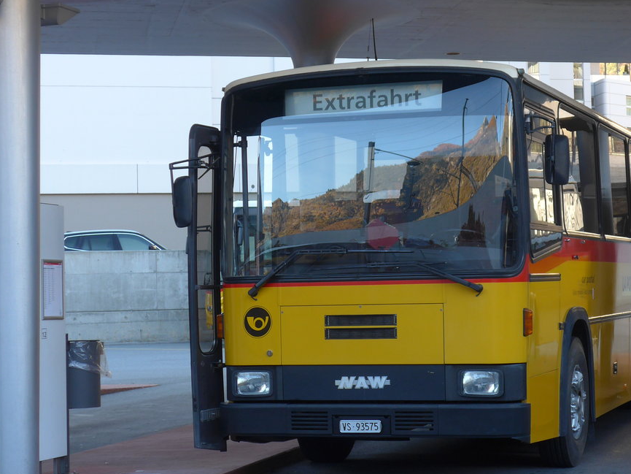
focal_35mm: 86
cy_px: 210
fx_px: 1568
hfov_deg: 22.7
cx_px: 419
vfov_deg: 17.2
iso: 125
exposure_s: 1/80
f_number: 3.7
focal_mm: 12.7
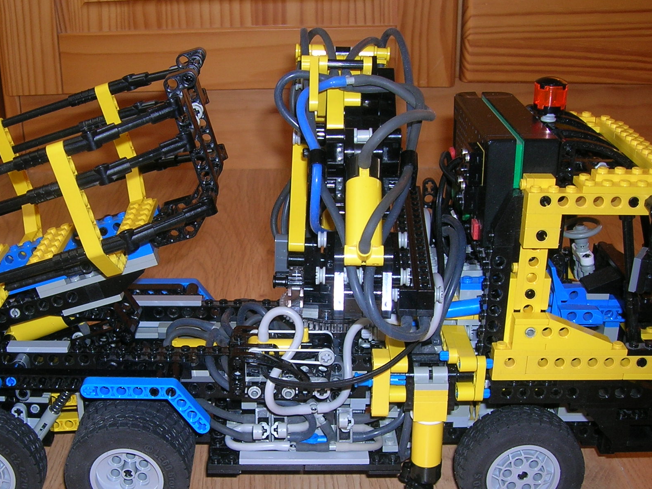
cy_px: 282
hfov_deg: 38.6
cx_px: 241
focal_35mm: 49
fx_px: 923
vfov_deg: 29.6
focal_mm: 5.7
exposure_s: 1/60.1
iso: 50
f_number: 2.9
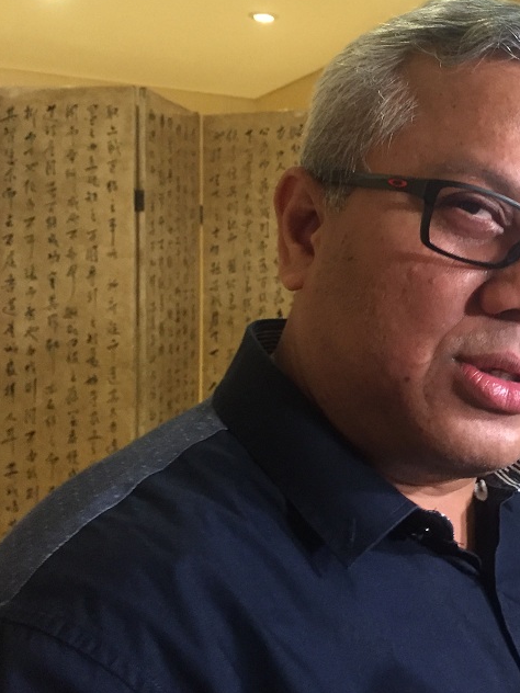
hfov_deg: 28.6
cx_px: 540
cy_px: 275
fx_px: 941
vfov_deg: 40.2
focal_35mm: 47
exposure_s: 1/17
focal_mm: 4.15
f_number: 2.2
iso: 250
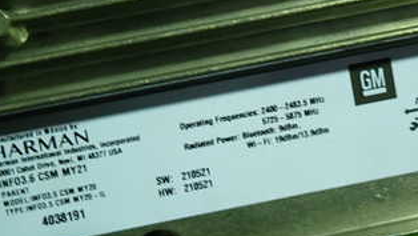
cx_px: 288
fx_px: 577
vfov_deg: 23.0
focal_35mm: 52
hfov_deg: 39.3
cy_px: 159
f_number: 2
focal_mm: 4.5
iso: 125
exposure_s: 1/60
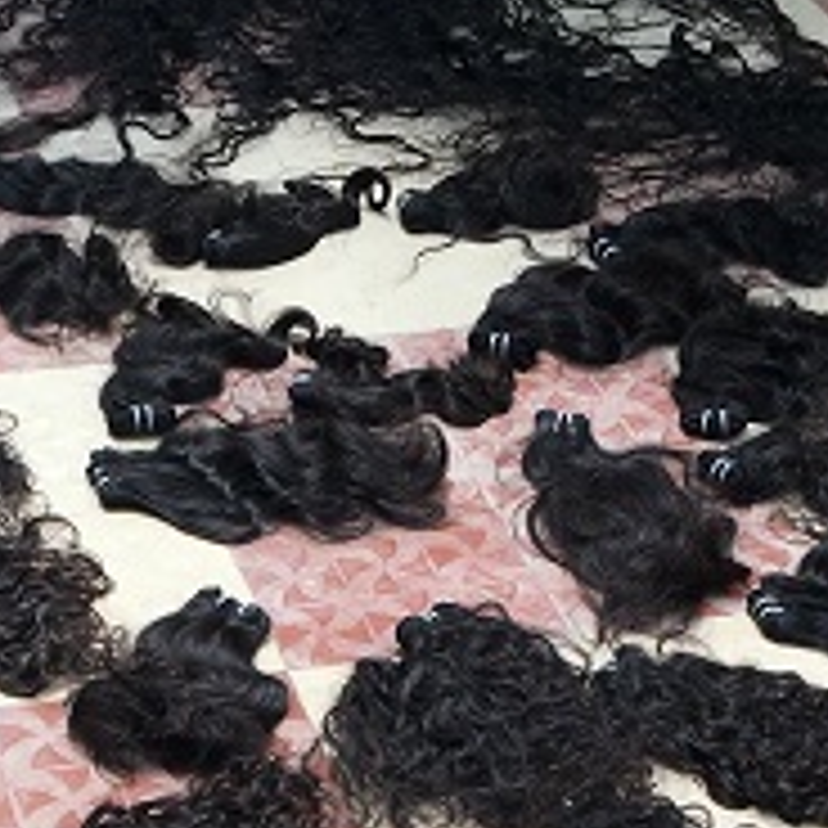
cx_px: 180
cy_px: 1022
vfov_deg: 18.4
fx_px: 2409
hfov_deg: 19.3
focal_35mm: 89
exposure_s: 1/359
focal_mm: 4.15
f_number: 2.2
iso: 25
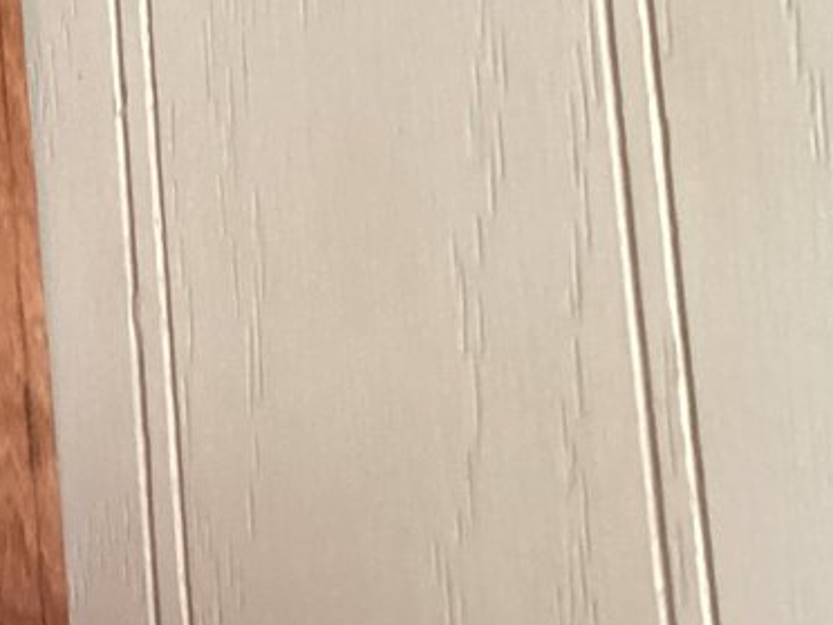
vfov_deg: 11.8
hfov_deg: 14.7
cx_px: -359
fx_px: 3032
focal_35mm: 126
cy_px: 227
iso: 640
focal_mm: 3.3
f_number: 2.4
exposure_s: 1/30
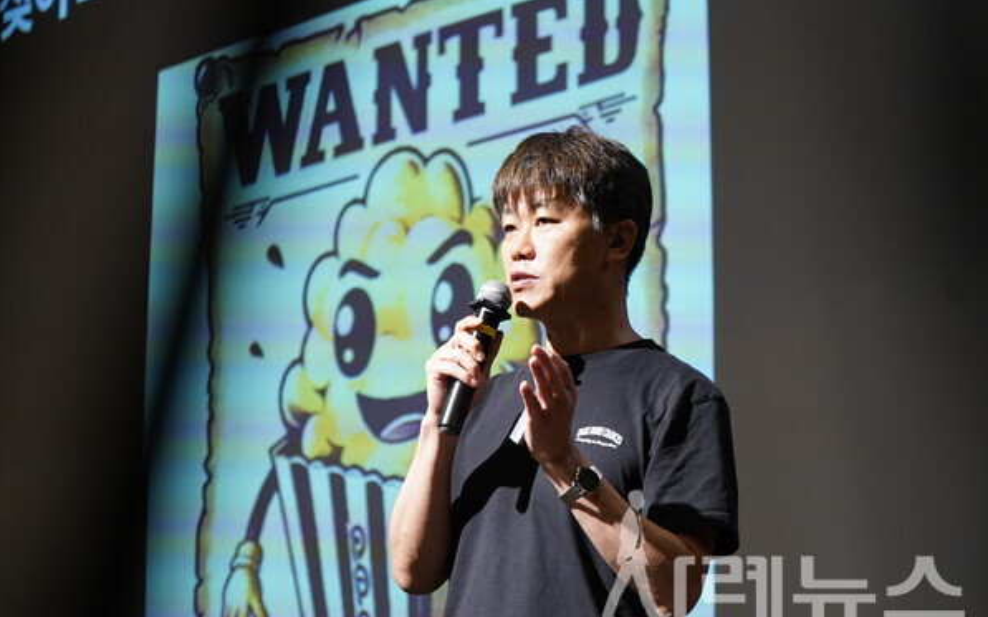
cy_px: 328
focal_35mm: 123
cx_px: 493
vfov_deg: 10.6
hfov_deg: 17.0
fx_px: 3312
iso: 2500
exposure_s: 1/100
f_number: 4
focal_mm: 80
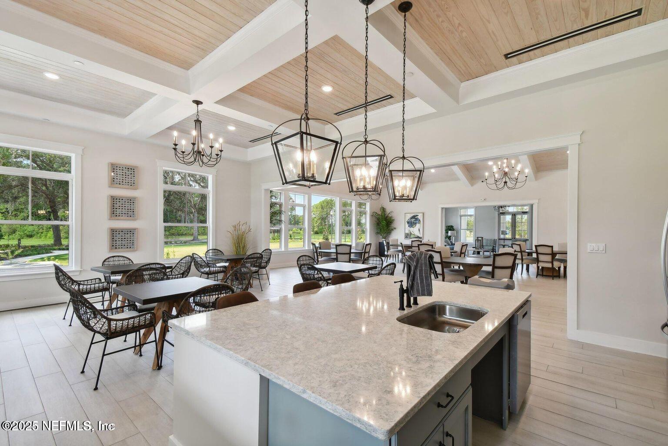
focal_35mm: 15
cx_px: 334
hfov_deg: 100.4
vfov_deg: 77.3
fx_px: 278
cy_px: 223
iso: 100
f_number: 7.1
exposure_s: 1/20
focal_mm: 10
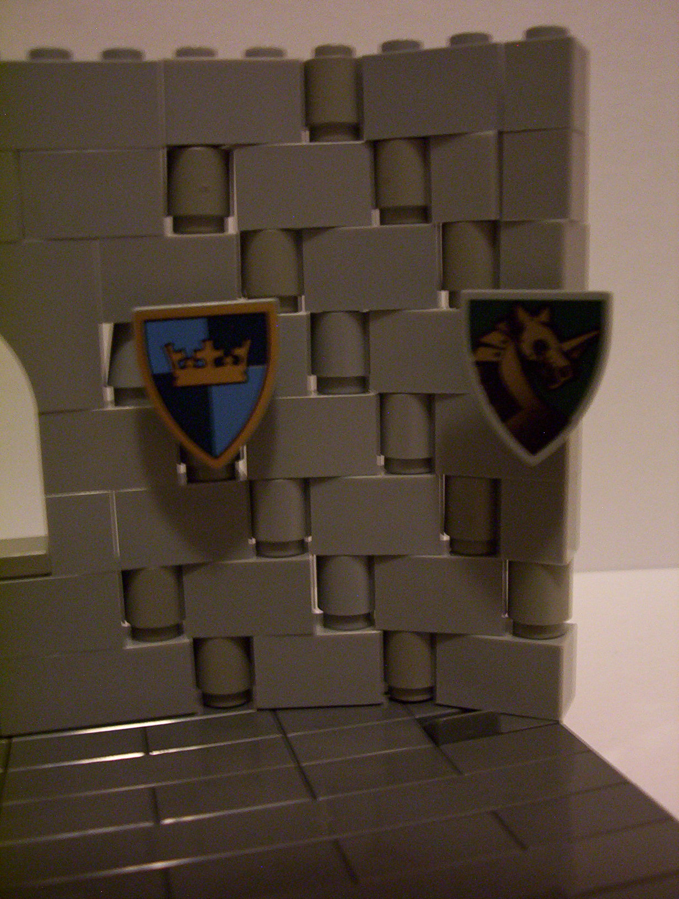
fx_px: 1120
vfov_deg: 43.8
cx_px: 340
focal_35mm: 43
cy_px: 450
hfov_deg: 33.7
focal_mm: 5.77
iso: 200
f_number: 2.73
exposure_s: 1/8
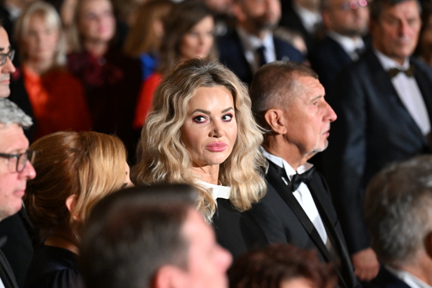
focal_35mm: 200
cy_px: 144
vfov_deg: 6.9
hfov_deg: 10.3
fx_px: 2400
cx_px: 216
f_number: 4.5
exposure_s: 1/200
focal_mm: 200
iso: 8000
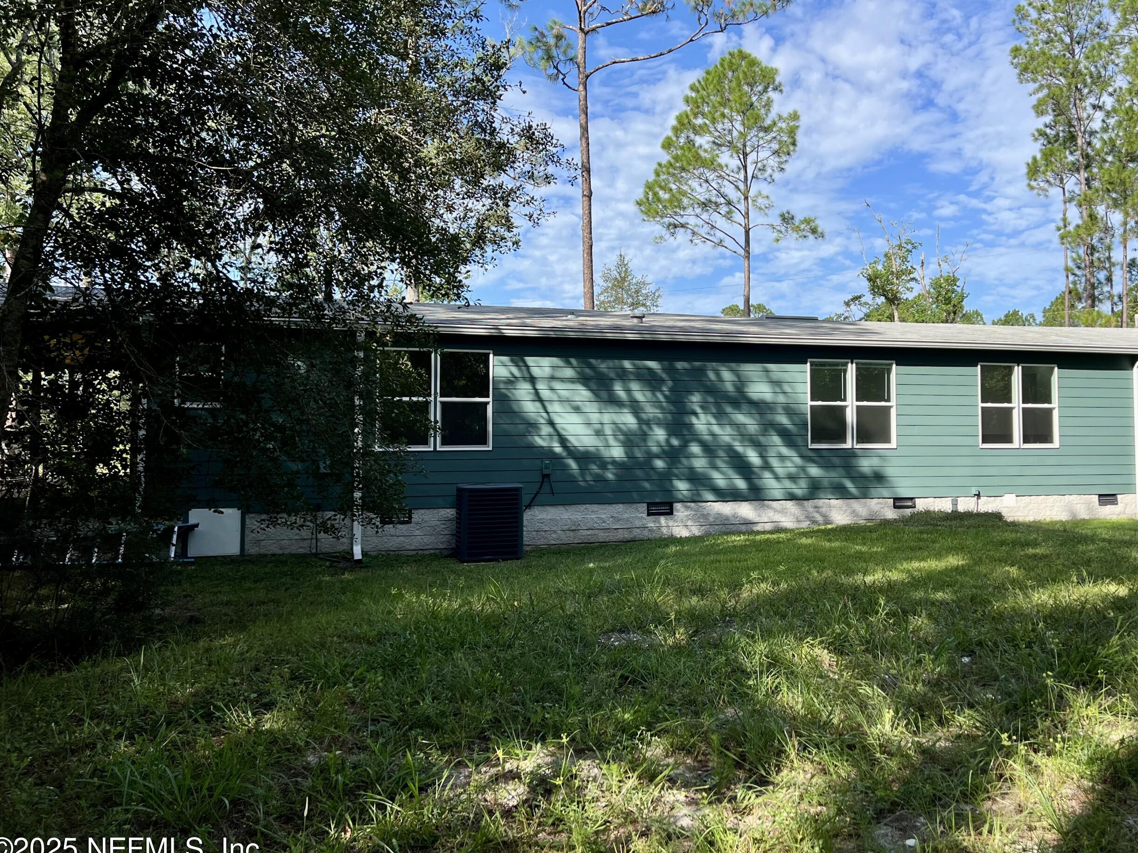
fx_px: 1052
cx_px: 688
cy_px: 372
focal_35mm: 32
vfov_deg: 44.1
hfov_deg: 56.3
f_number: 1.5
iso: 50
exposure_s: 1/2762
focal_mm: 5.7
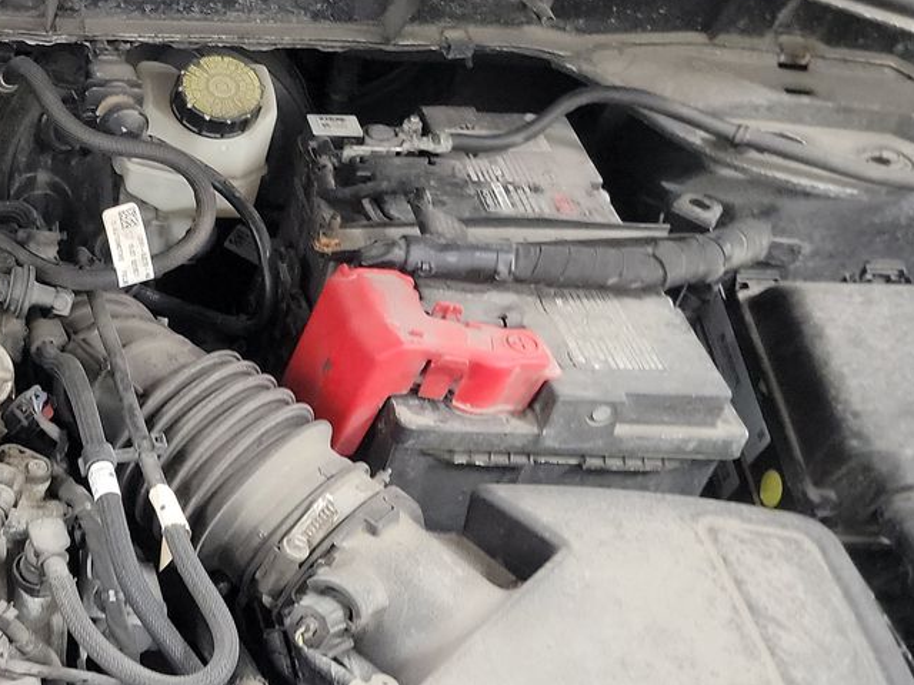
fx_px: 1584
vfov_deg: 24.3
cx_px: -176
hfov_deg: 28.2
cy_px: 450
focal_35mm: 60
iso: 942
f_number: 1.8
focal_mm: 6.7
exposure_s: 1/30
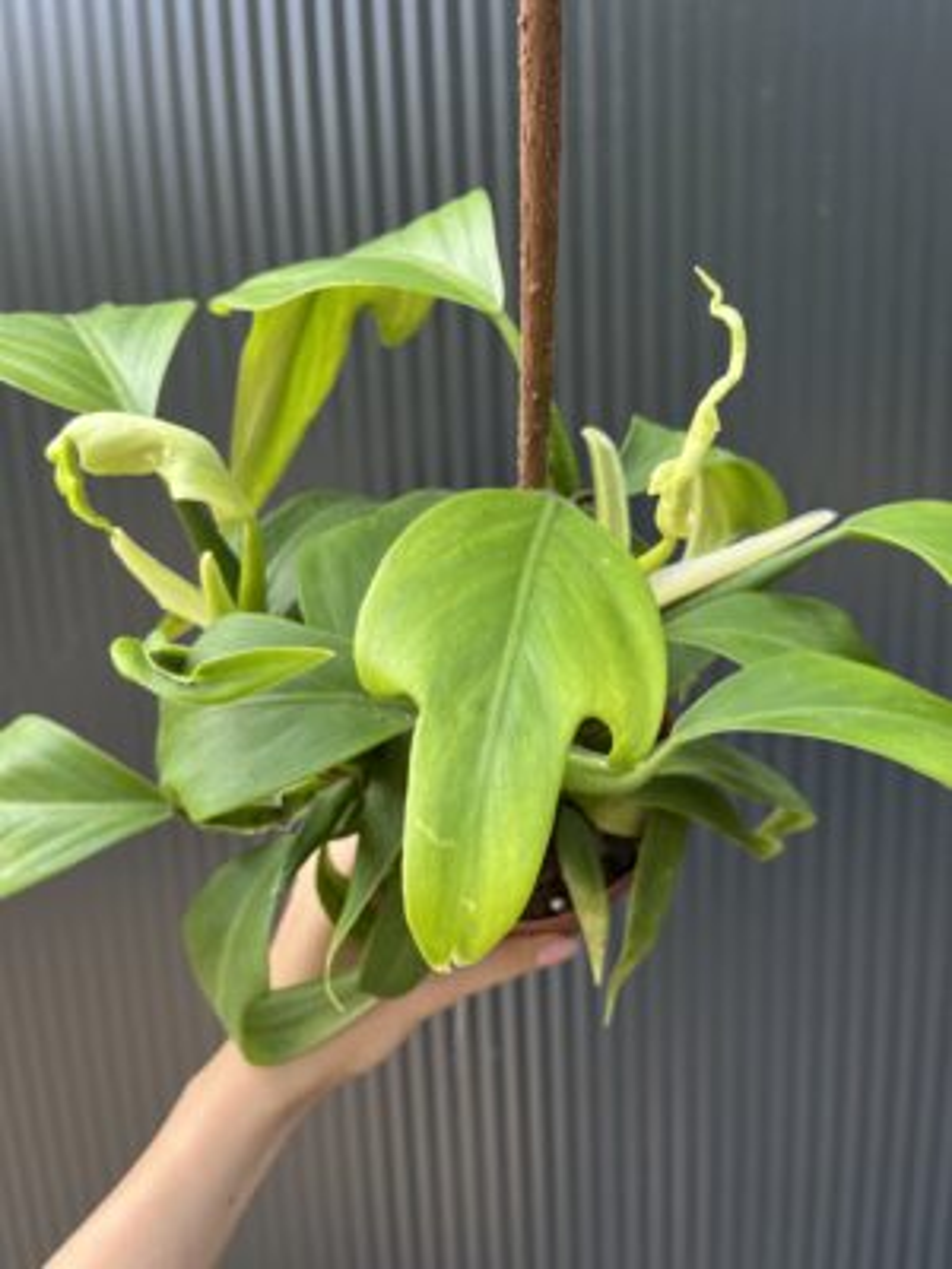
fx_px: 953
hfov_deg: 53.1
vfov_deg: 67.3
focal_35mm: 26
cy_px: 634
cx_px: 476
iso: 40
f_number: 1.6
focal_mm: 5.1
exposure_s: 1/163
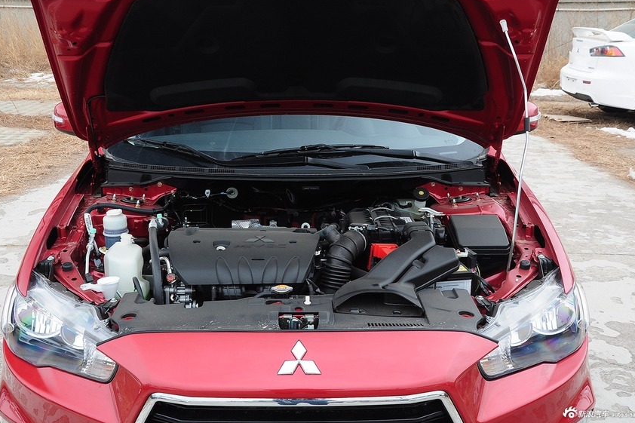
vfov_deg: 30.5
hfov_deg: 44.5
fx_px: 776
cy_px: 185
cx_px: 305
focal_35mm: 44
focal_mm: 26
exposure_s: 1/25
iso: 250
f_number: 7.1
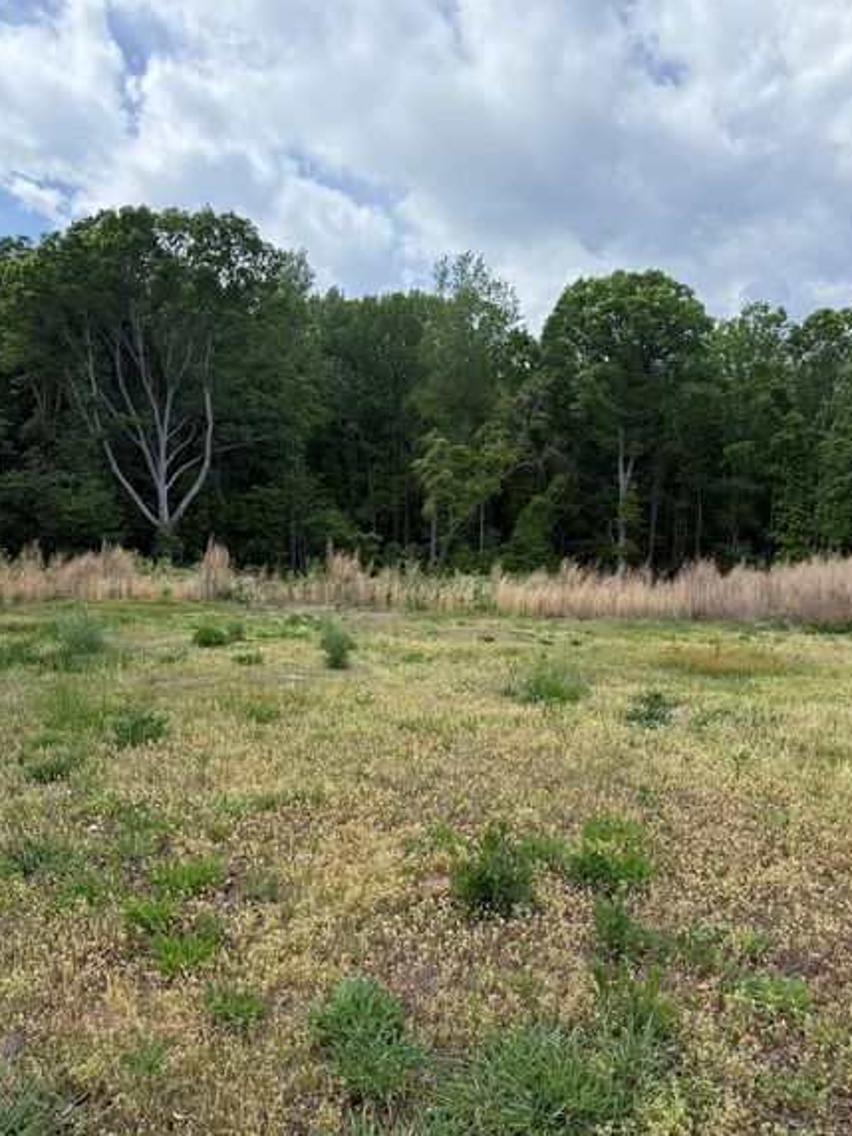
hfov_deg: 49.7
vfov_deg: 63.3
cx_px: 457
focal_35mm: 28
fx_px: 919
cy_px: 627
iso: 100
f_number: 1.78
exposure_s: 1/3279
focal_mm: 6.76
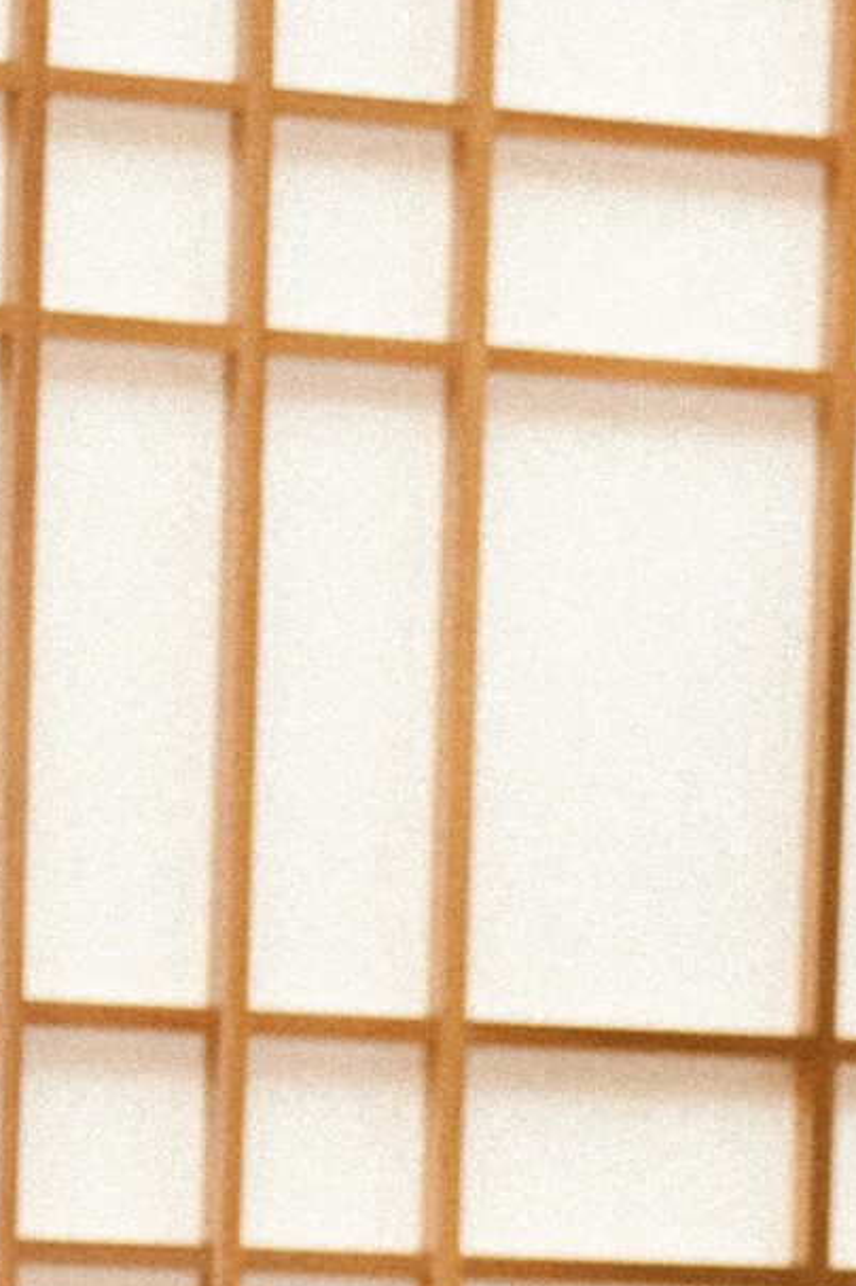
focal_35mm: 287
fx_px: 10247
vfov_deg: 7.0
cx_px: 1404
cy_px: 2108
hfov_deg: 4.7
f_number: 2.5
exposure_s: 1/400
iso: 400
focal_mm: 68
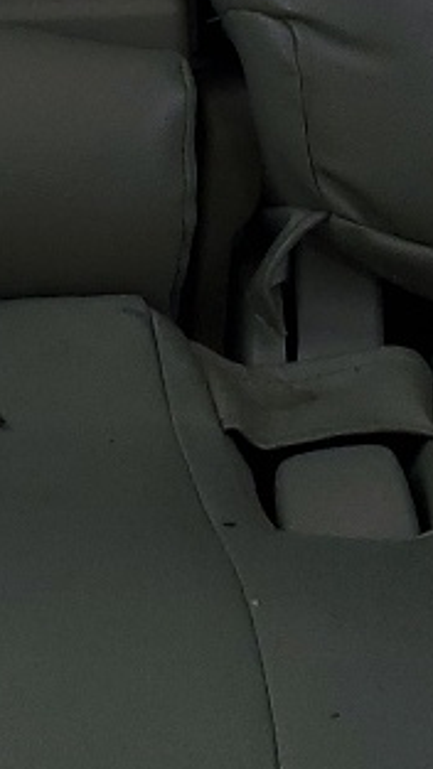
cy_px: -609
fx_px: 2960
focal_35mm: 145
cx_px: 52
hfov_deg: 8.3
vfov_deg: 13.3
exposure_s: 1/222
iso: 50
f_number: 1.5
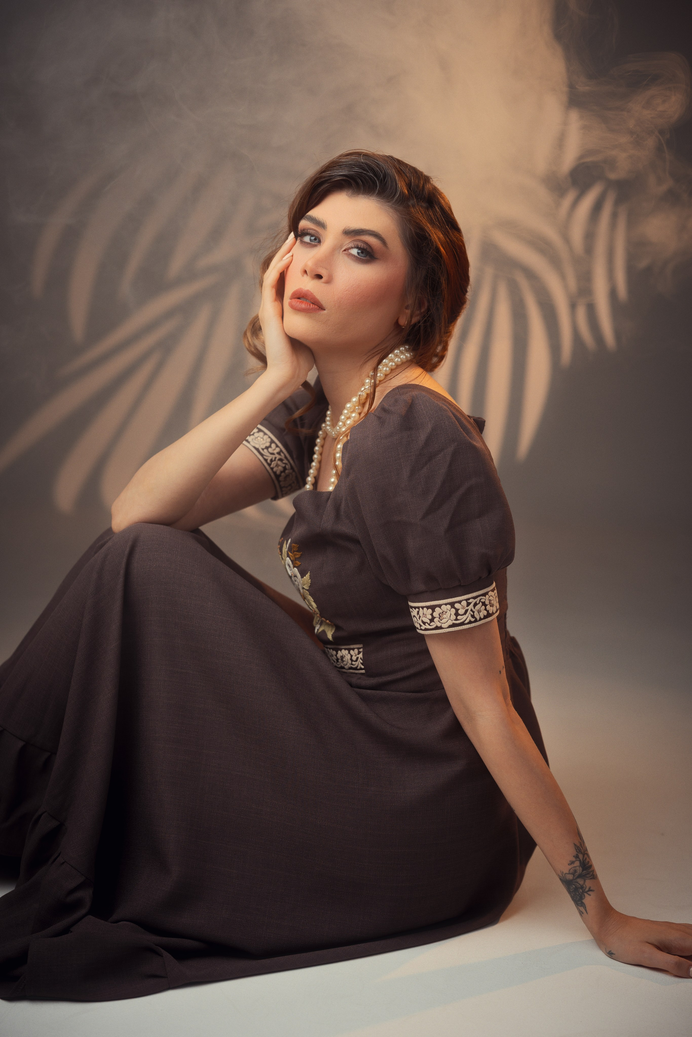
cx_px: 346
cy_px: 518
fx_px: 1442
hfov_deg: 27.0
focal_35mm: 50
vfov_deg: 39.6
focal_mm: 50
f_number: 3.2
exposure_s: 1/200
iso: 125
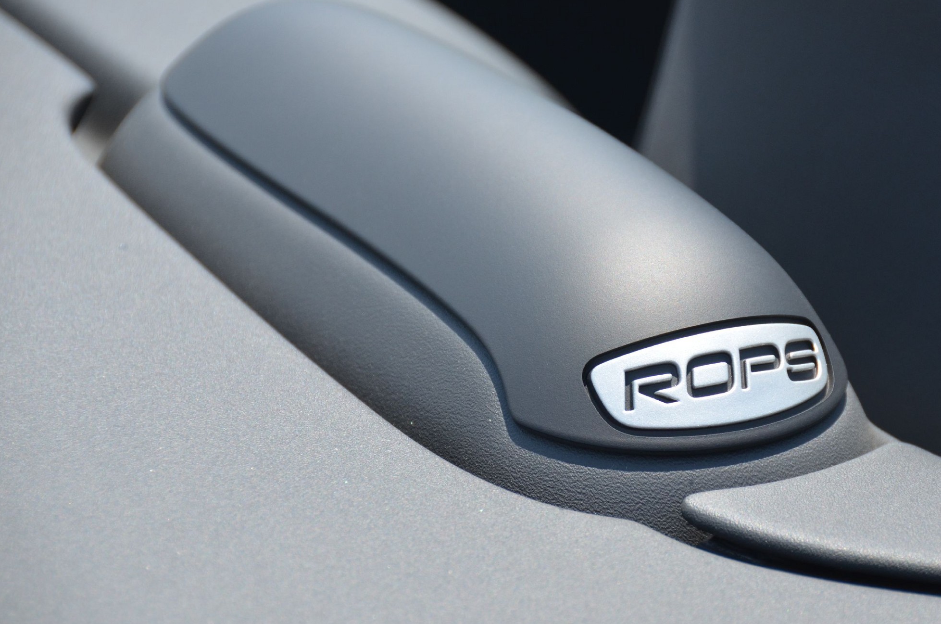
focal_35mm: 259
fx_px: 6748
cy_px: 270
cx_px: 577
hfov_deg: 8.0
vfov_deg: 5.3
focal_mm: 135
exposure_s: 1/1000
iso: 450
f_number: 5.6
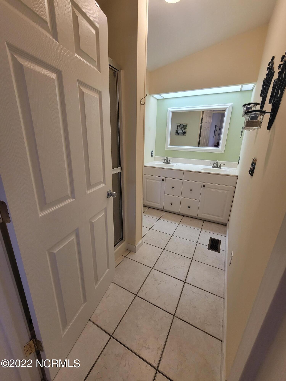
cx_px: 143
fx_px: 143
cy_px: 190
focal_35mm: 13
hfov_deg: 89.9
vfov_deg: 106.2
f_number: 2.2
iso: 160
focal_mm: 2.2
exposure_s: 1/60
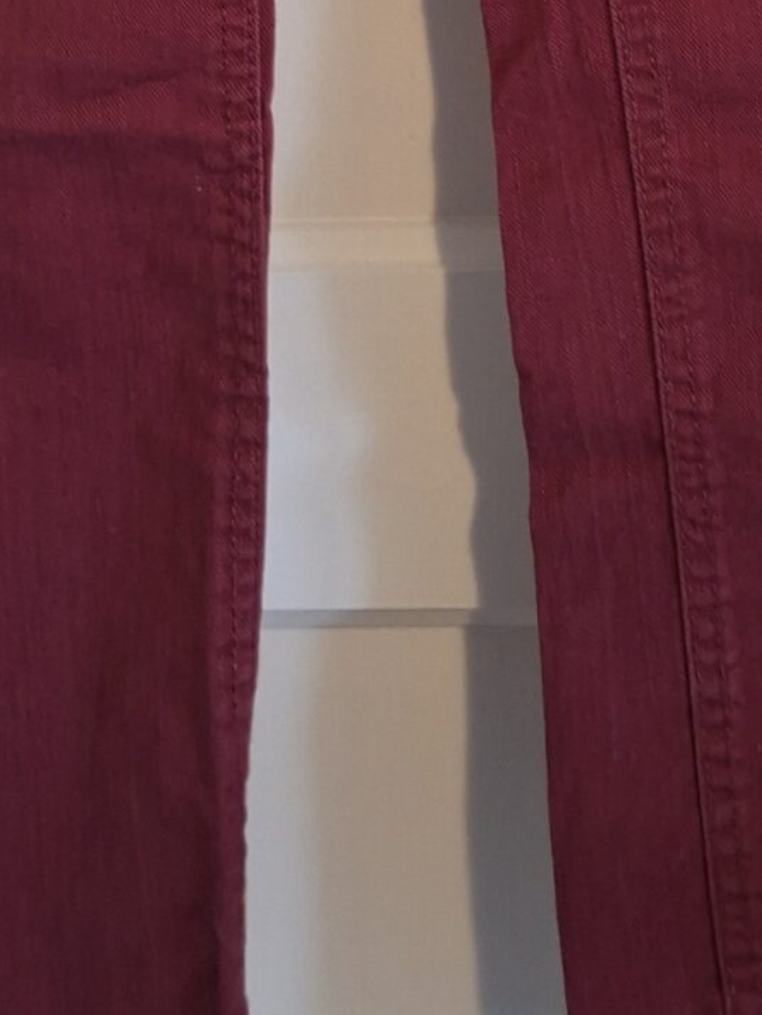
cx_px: 533
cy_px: -540
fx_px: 2405
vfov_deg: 20.2
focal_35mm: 82
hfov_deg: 17.9
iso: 800
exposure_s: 1/20
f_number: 1.8
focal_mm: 5.54
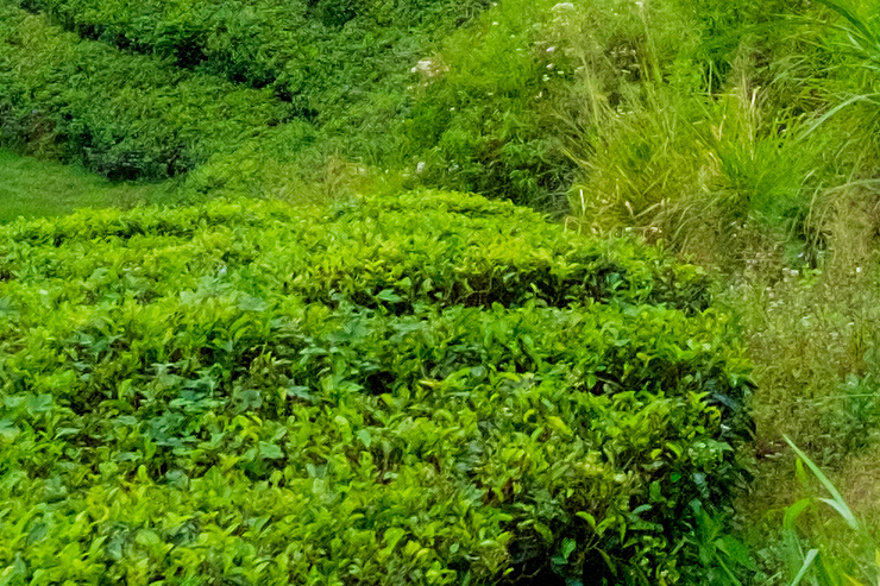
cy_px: -272
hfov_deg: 14.7
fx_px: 3397
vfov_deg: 9.6
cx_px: 610
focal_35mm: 139
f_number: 8
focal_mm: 14
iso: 1250
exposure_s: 1/1000
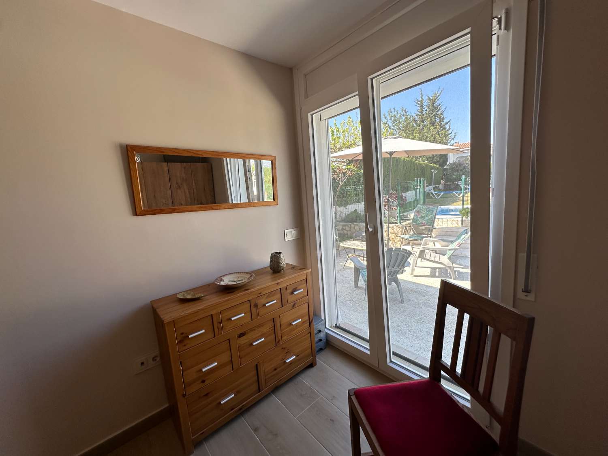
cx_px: 304
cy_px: 228
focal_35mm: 14
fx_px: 246
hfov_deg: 102.1
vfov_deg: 85.7
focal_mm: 2.22
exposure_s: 1/149
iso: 40
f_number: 2.2
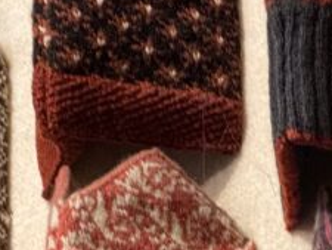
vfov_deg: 4.3
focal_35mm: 350
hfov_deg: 5.6
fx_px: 3359
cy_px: 138
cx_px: -241
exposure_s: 1/50
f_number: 2.8
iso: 400
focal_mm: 9
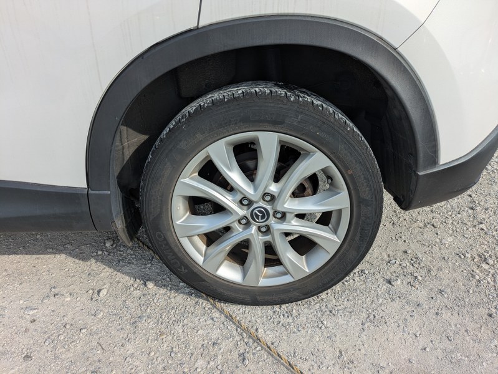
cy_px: 187
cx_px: 249
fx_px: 360
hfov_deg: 69.4
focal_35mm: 25
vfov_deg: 54.9
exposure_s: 1/2222
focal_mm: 5.43
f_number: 1.89
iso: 50
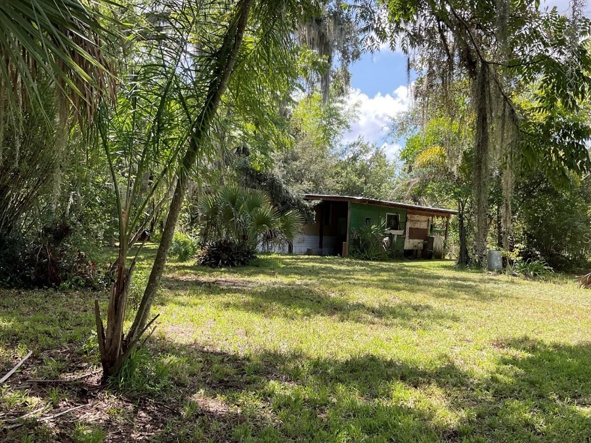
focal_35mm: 33
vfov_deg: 42.9
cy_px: 238
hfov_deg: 55.3
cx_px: 309
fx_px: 563
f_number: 1.8
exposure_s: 1/394
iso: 16
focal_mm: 3
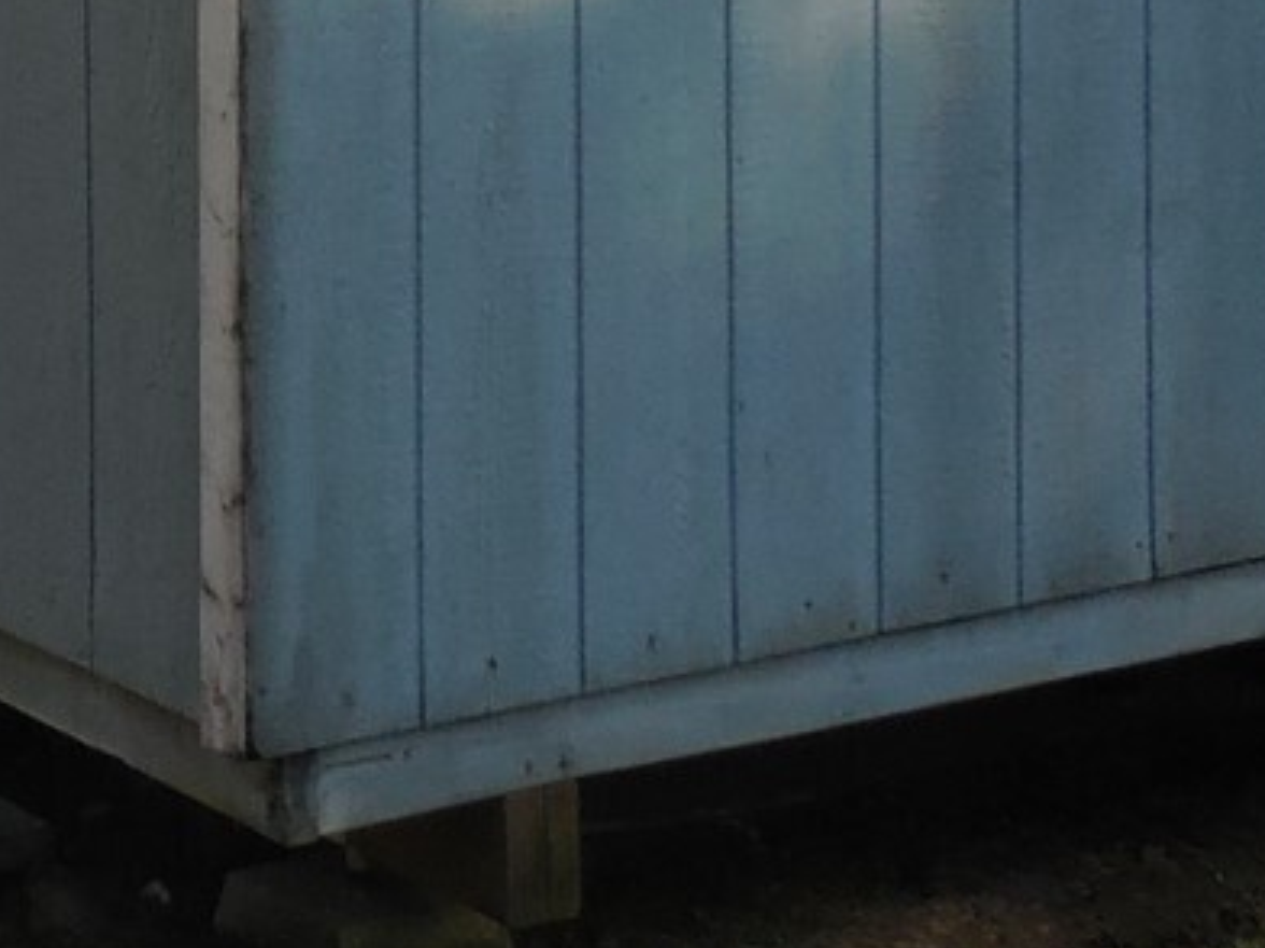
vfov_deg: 13.6
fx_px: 3727
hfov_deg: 18.4
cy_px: -480
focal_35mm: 102
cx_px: -190
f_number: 3.3
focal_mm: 4.5
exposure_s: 1/500
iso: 125
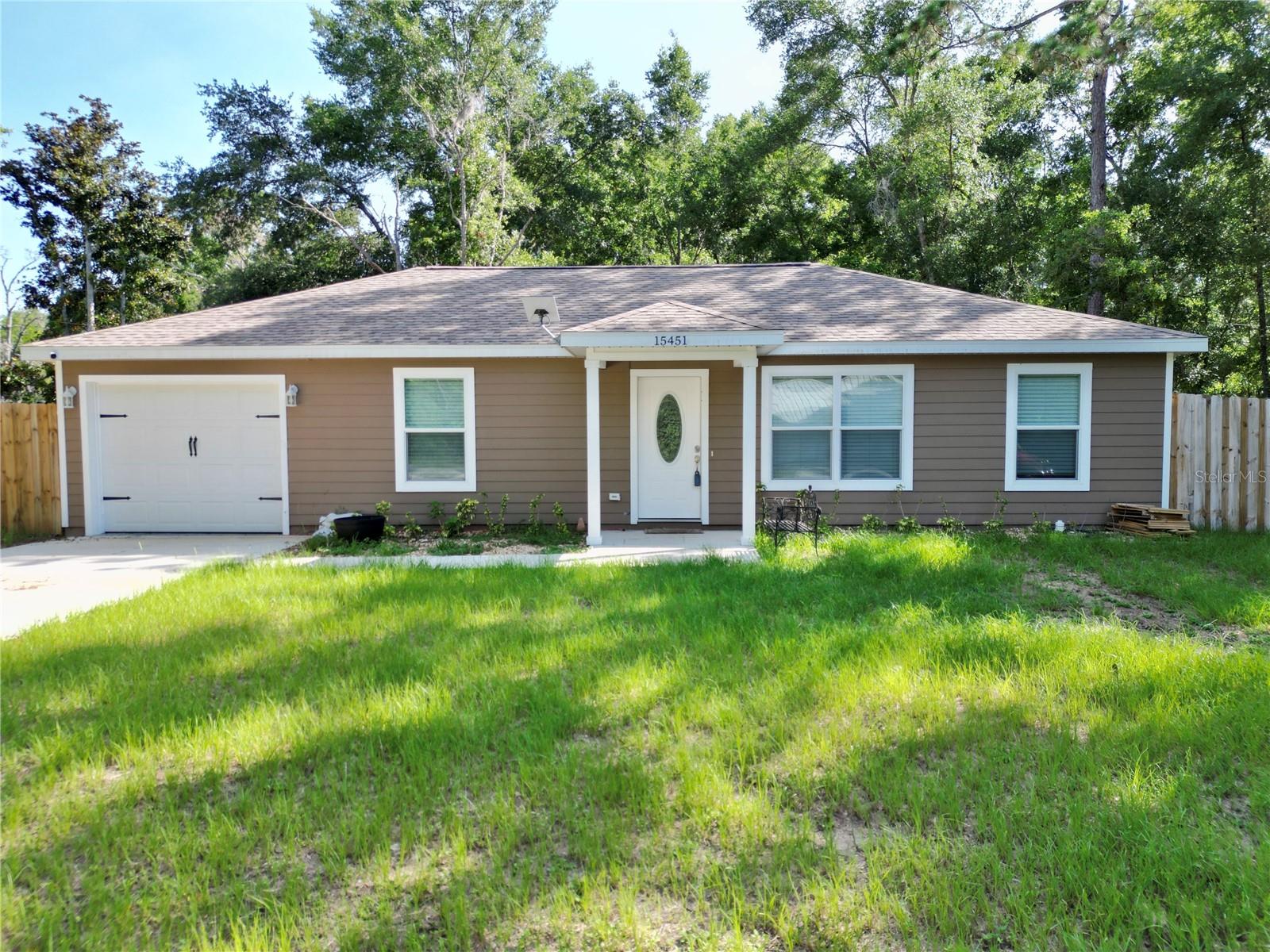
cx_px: 635
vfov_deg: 56.8
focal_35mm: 24
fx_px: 881
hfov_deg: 71.6
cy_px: 476
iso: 120
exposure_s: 1/1000
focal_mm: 6.72
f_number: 1.7
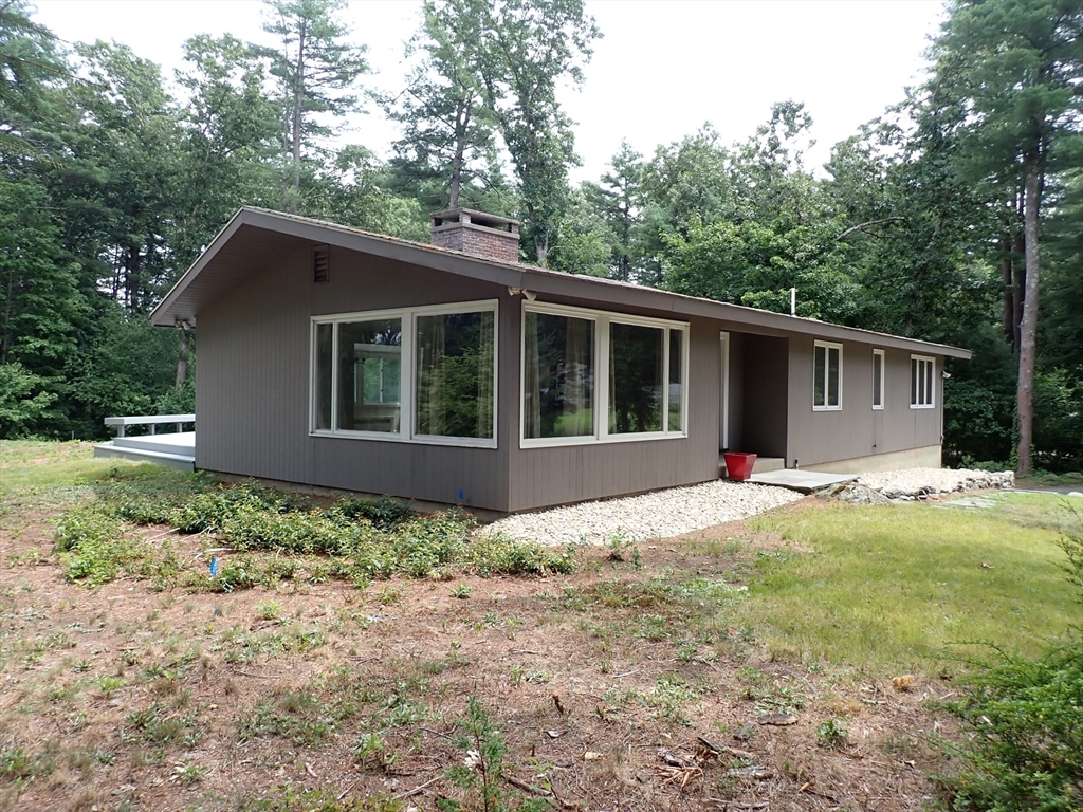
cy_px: 406
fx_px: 782
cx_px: 542
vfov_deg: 54.9
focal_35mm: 25
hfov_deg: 69.4
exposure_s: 1/320
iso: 100
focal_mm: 4.5
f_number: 2.8
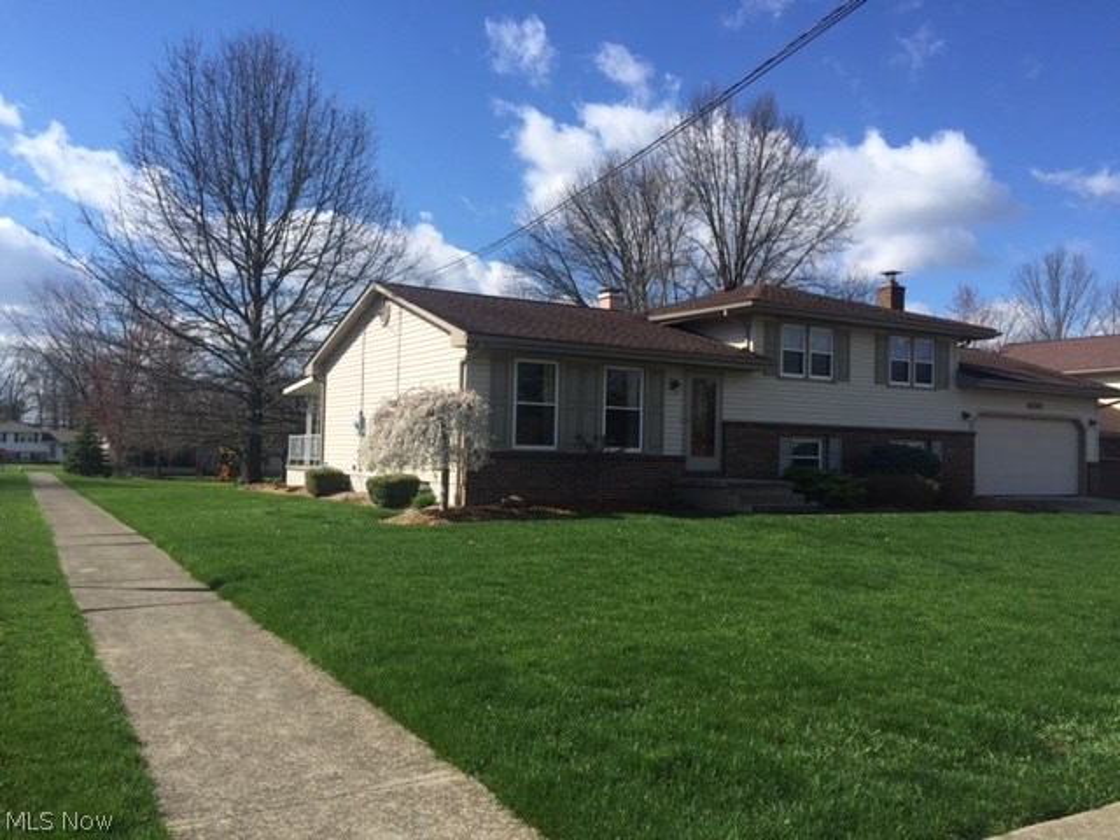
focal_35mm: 29
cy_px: 420
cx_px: 560
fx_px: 938
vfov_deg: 48.2
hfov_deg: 61.7
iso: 32
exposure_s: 1/1721
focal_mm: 4.15
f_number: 2.2
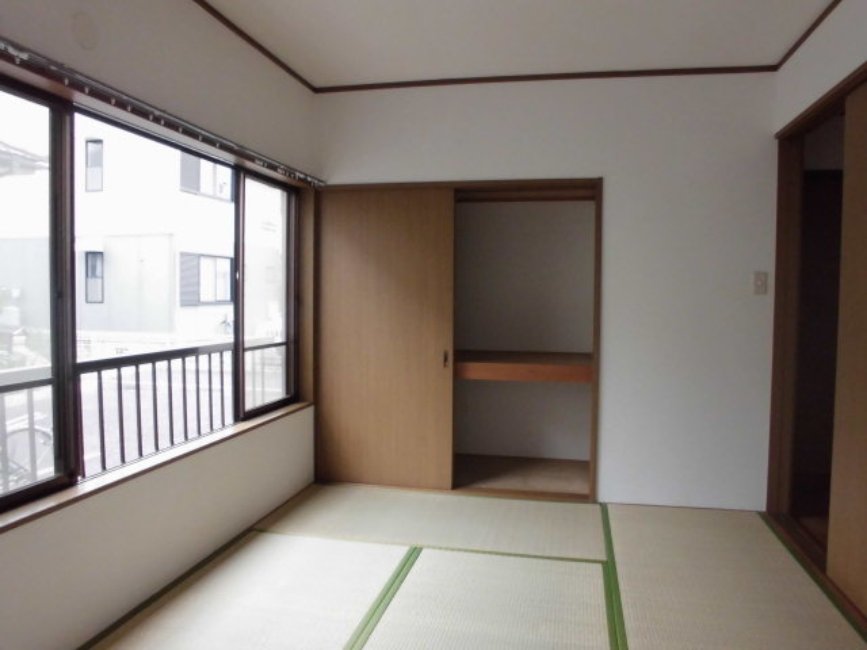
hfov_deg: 67.3
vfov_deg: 53.1
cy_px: 325
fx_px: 651
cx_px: 434
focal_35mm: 26
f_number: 3.5
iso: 400
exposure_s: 1/60
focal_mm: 4.6
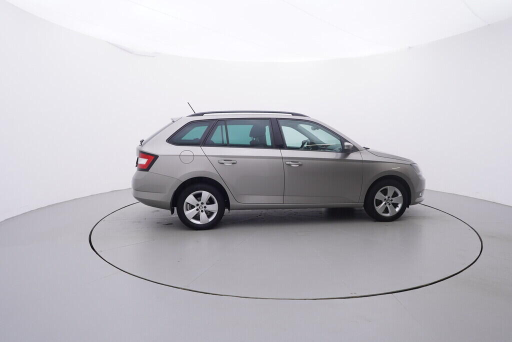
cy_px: 171
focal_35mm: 22
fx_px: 320
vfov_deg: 56.2
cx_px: 256
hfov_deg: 77.3
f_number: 5
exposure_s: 1/80
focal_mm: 15
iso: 200
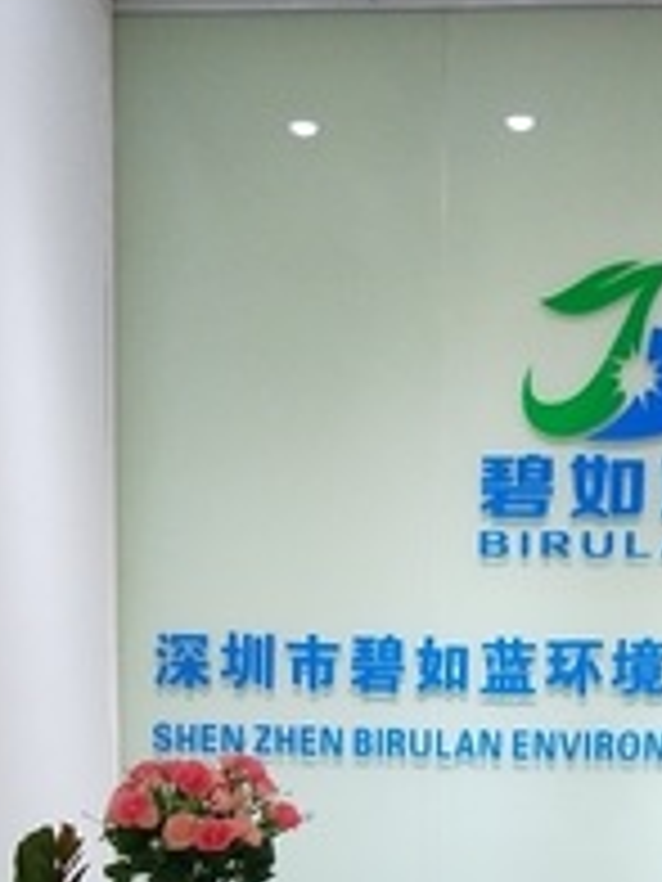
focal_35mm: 51
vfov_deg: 34.2
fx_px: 1300
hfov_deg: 28.1
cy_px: 882
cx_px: 504
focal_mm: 4.27
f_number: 1.7
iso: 406
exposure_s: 1/33
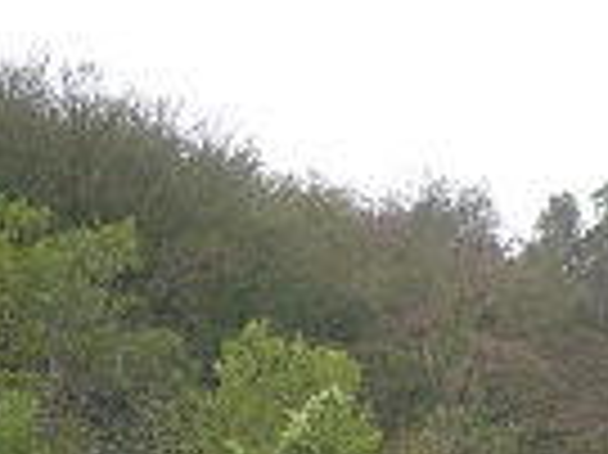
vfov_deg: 11.9
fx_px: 2106
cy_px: 607
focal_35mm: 120
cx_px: 225
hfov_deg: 16.4
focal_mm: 5.5
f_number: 2.8
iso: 100
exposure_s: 1/125
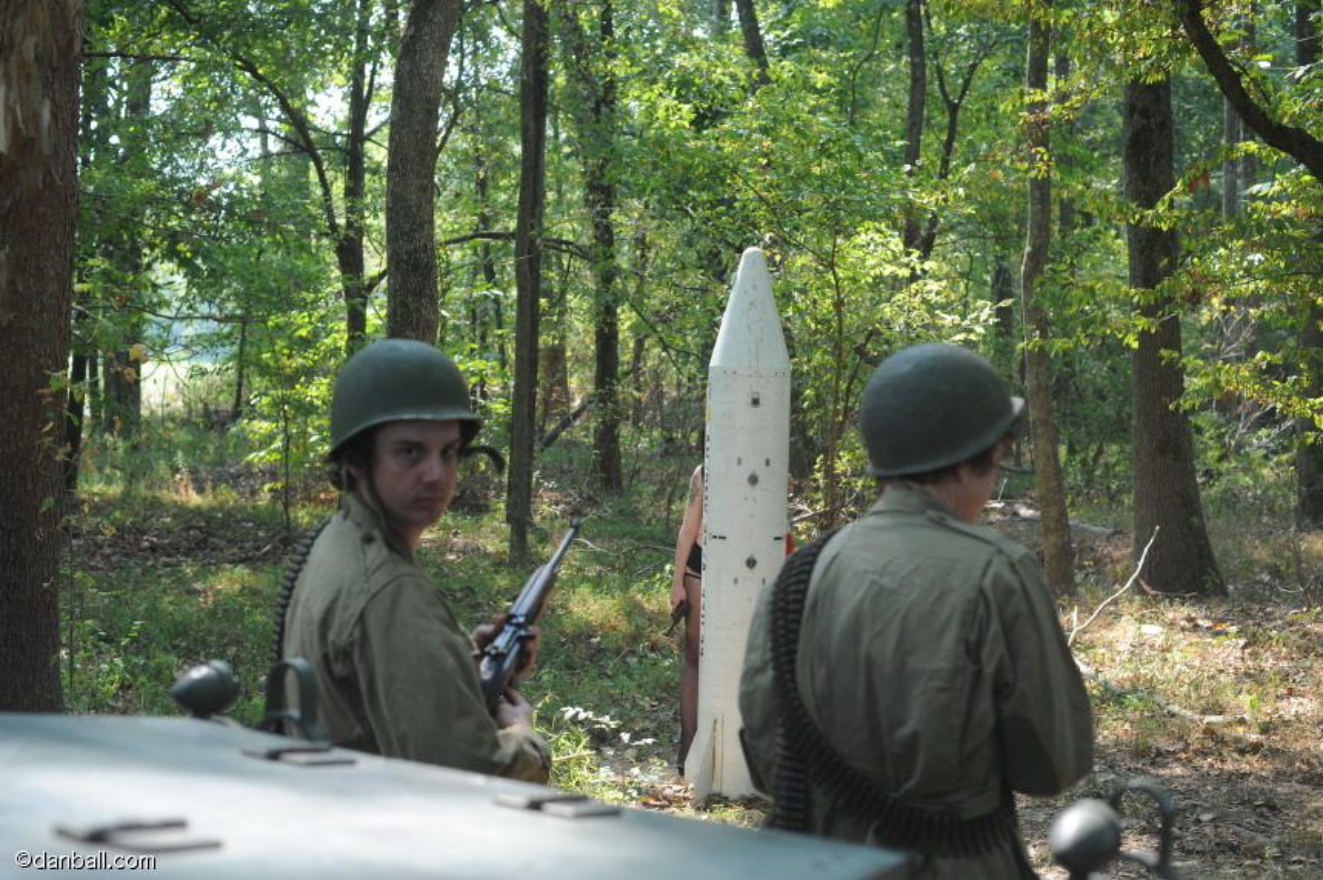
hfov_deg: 39.6
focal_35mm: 50
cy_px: 440
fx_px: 1836
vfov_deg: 27.0
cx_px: 662
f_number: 5.6
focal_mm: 50
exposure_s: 1/125
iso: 200
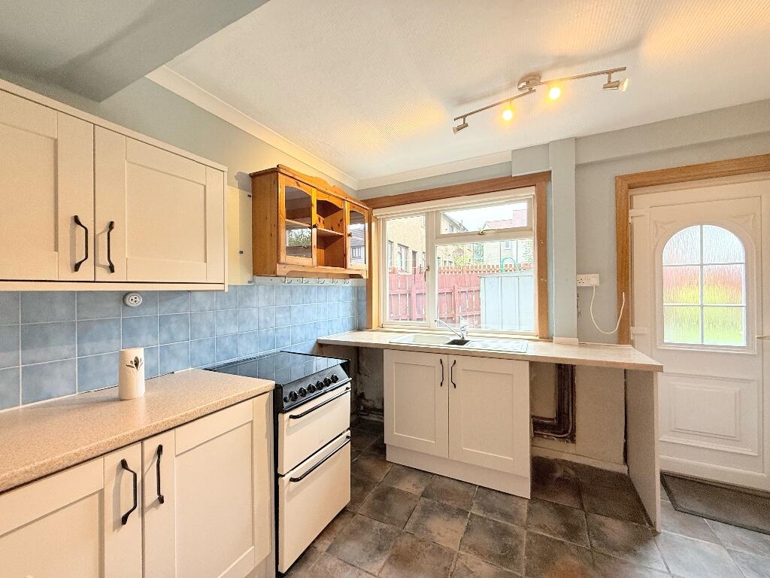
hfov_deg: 102.1
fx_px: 311
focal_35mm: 14
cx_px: 385
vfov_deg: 85.7
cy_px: 289
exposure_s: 1/100
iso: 200
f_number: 2.2
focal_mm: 2.22
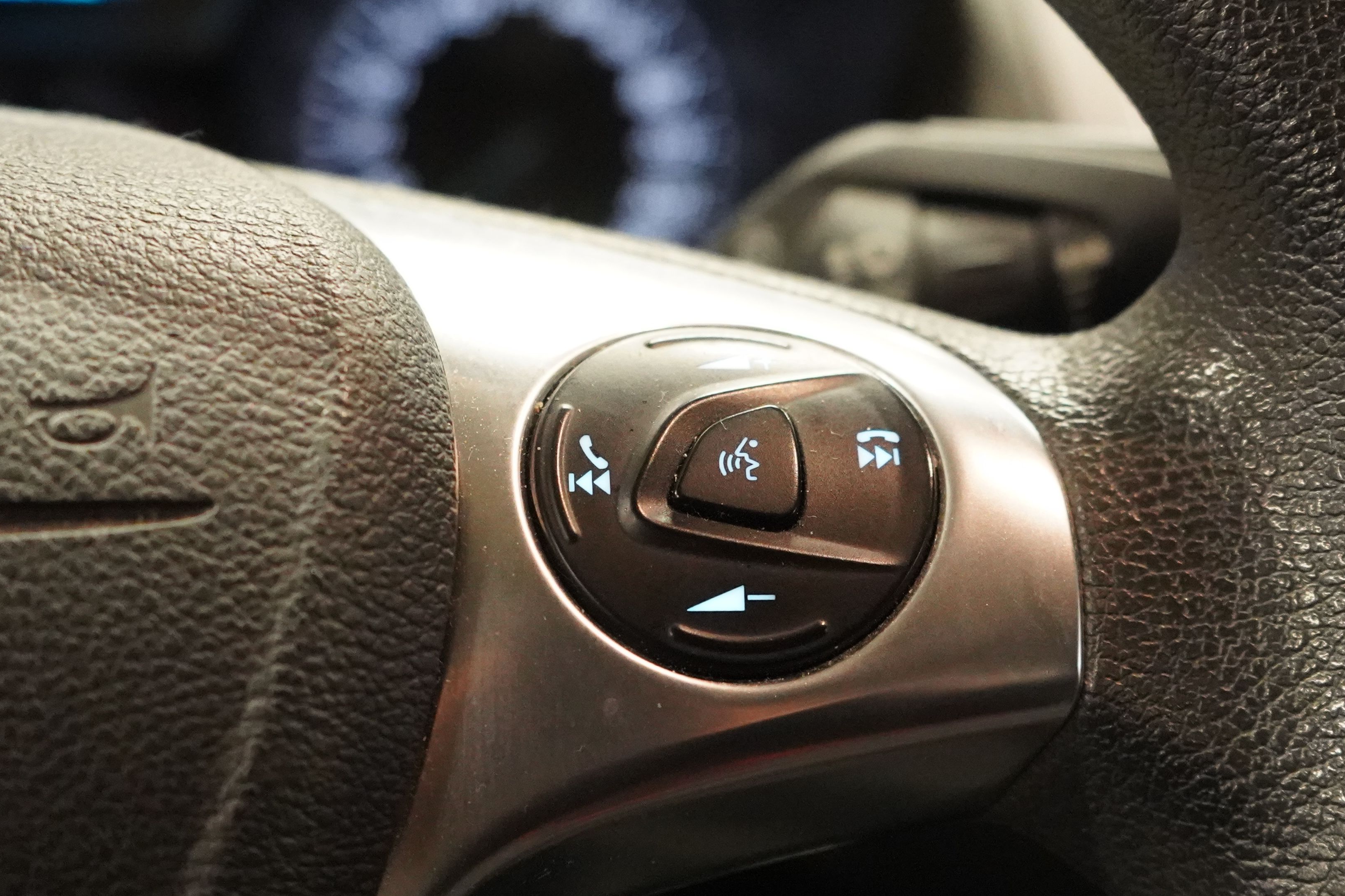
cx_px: 711
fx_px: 2279
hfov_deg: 32.9
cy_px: 483
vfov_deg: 22.3
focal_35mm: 61
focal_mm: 33
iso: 12800
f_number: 4
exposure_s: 1/50
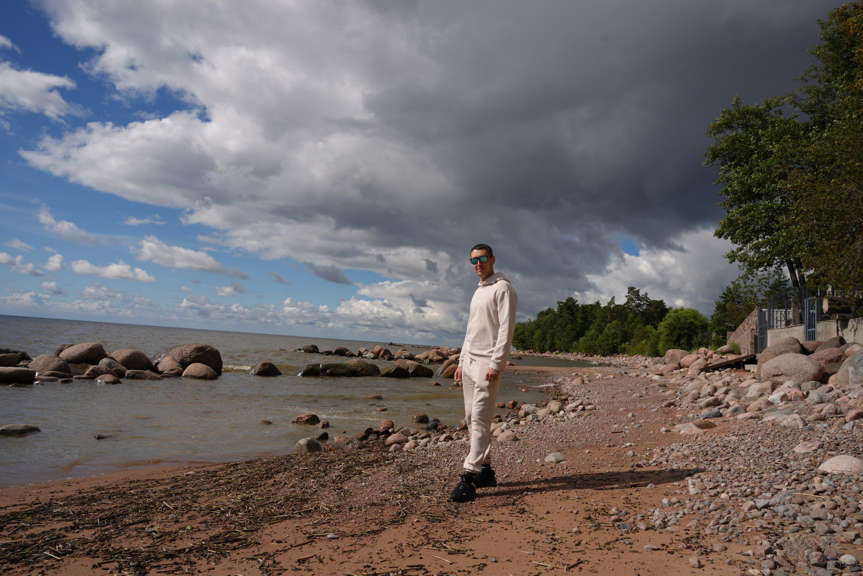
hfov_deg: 73.7
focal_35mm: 24
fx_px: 575
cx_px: 432
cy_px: 288
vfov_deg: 53.1
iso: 64
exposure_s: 1/320
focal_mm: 24
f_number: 9
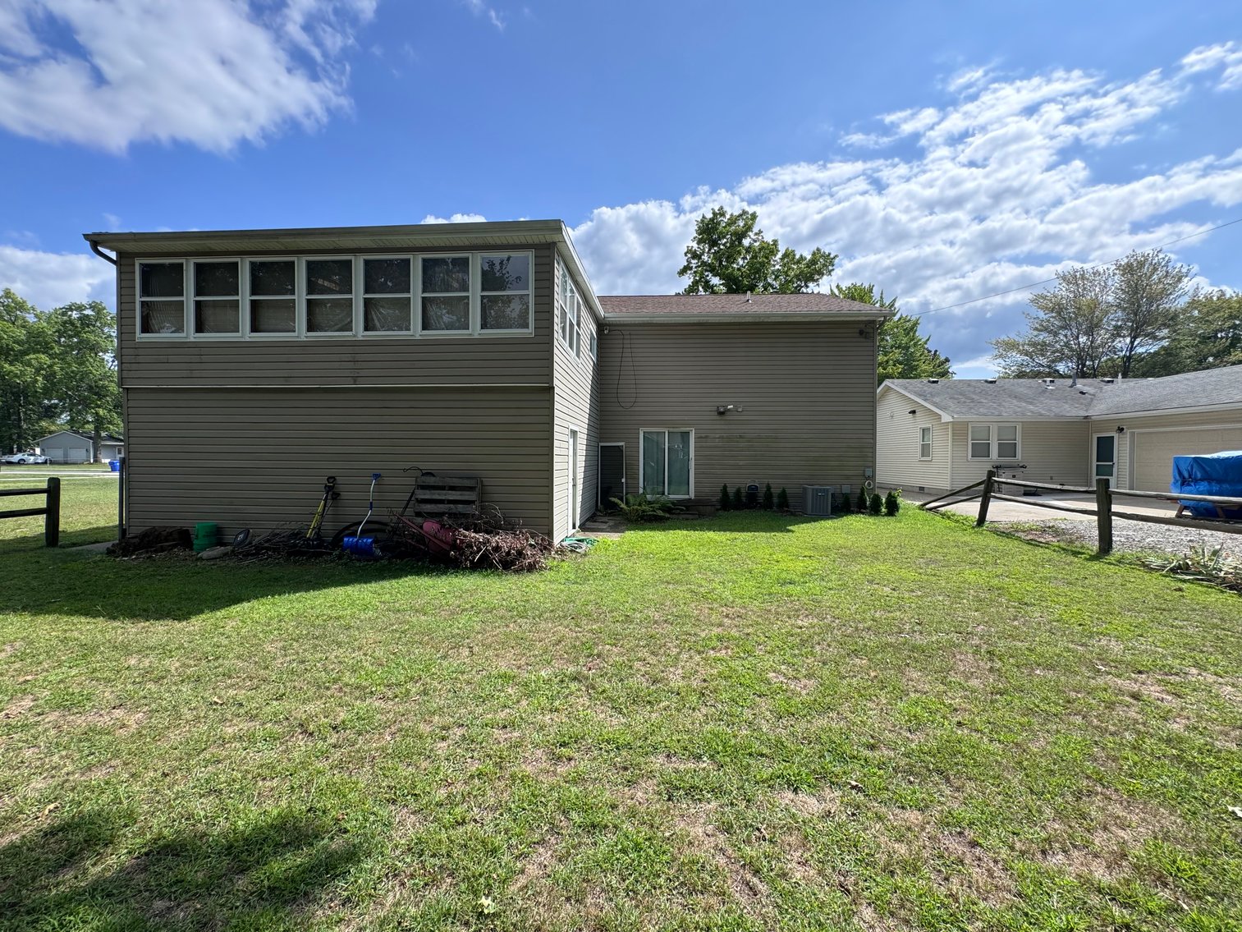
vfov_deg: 85.7
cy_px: 466
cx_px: 621
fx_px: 502
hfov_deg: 102.1
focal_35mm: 14
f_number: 2.2
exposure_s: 1/879
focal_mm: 2.22
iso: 40
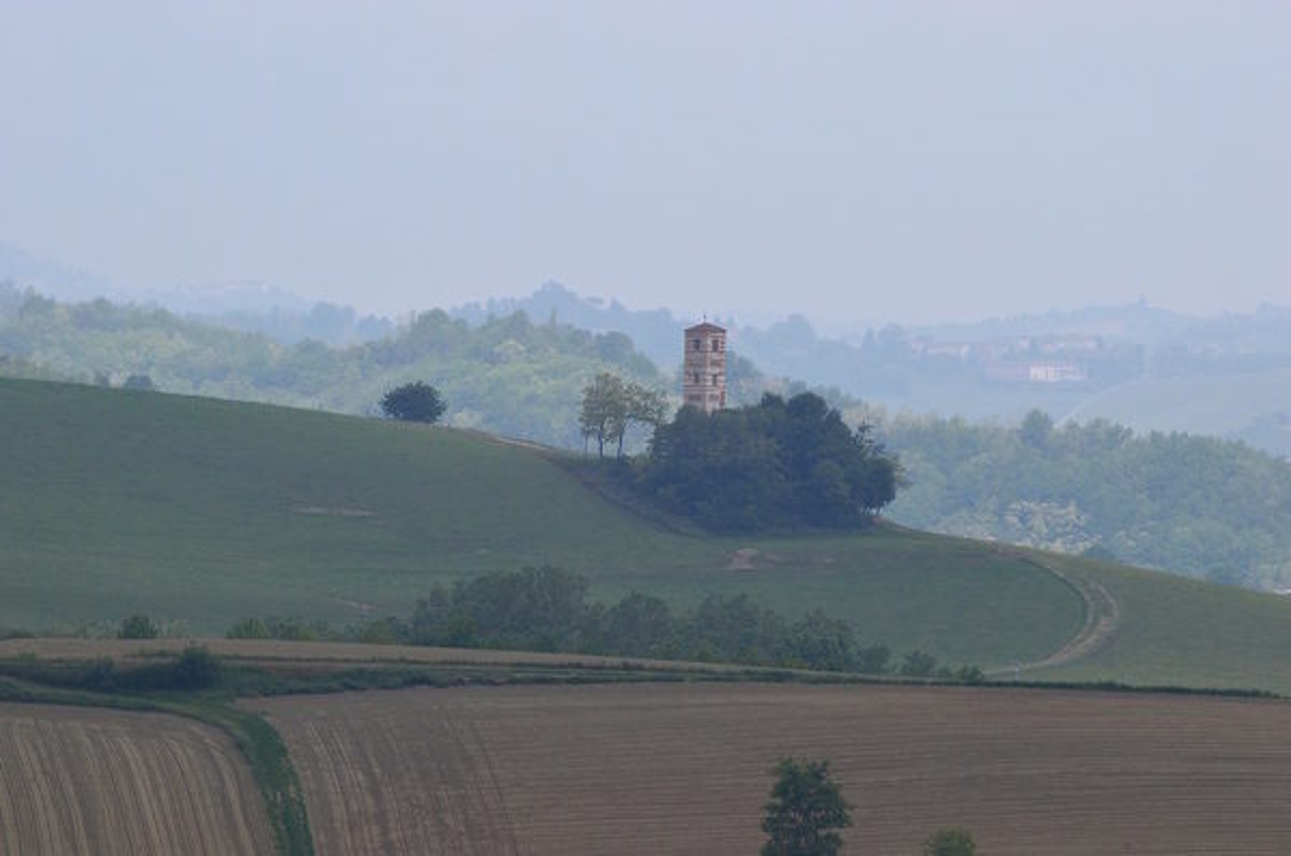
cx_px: 646
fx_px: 10741
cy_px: 428
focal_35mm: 300
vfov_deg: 4.6
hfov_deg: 6.9
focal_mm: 200
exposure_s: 1/500
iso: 400
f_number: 11
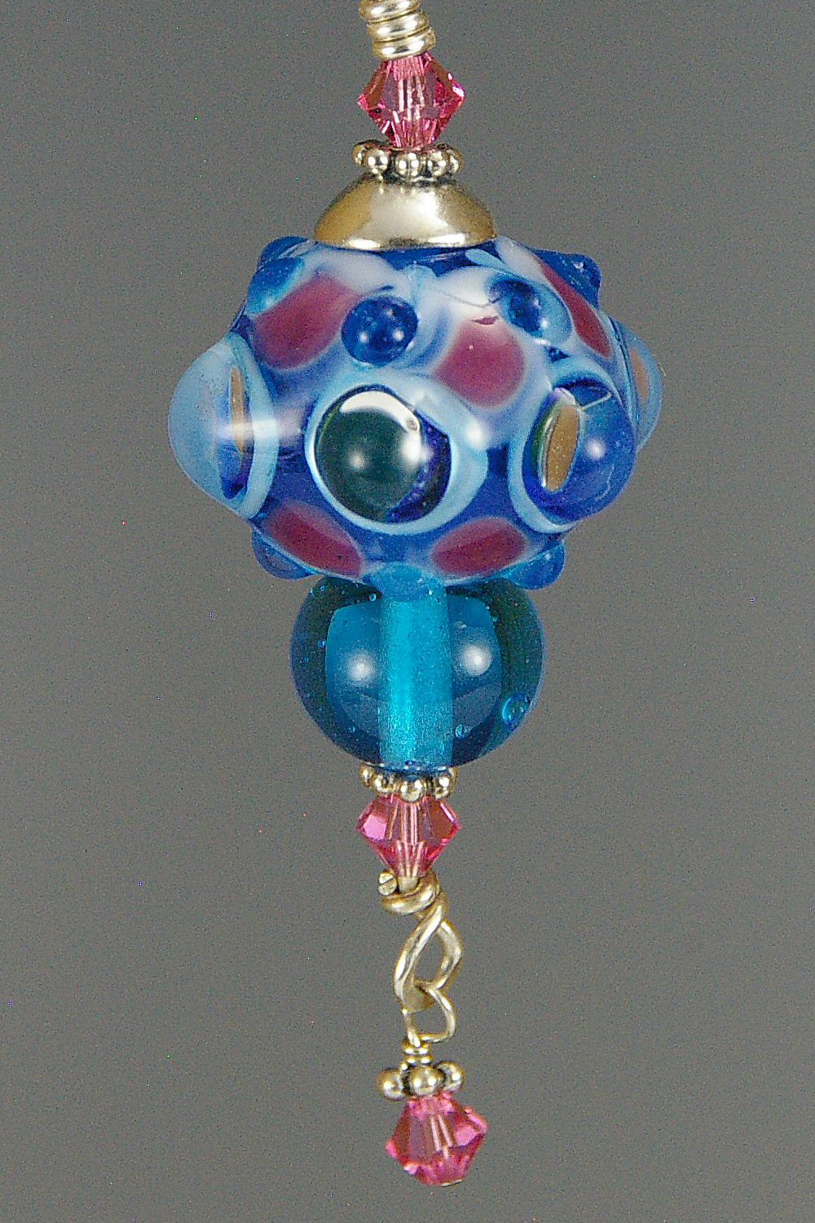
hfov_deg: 6.2
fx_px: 7538
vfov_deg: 9.3
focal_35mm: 222
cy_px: 612
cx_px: 408
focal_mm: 148
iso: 1600
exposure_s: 1/125
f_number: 16
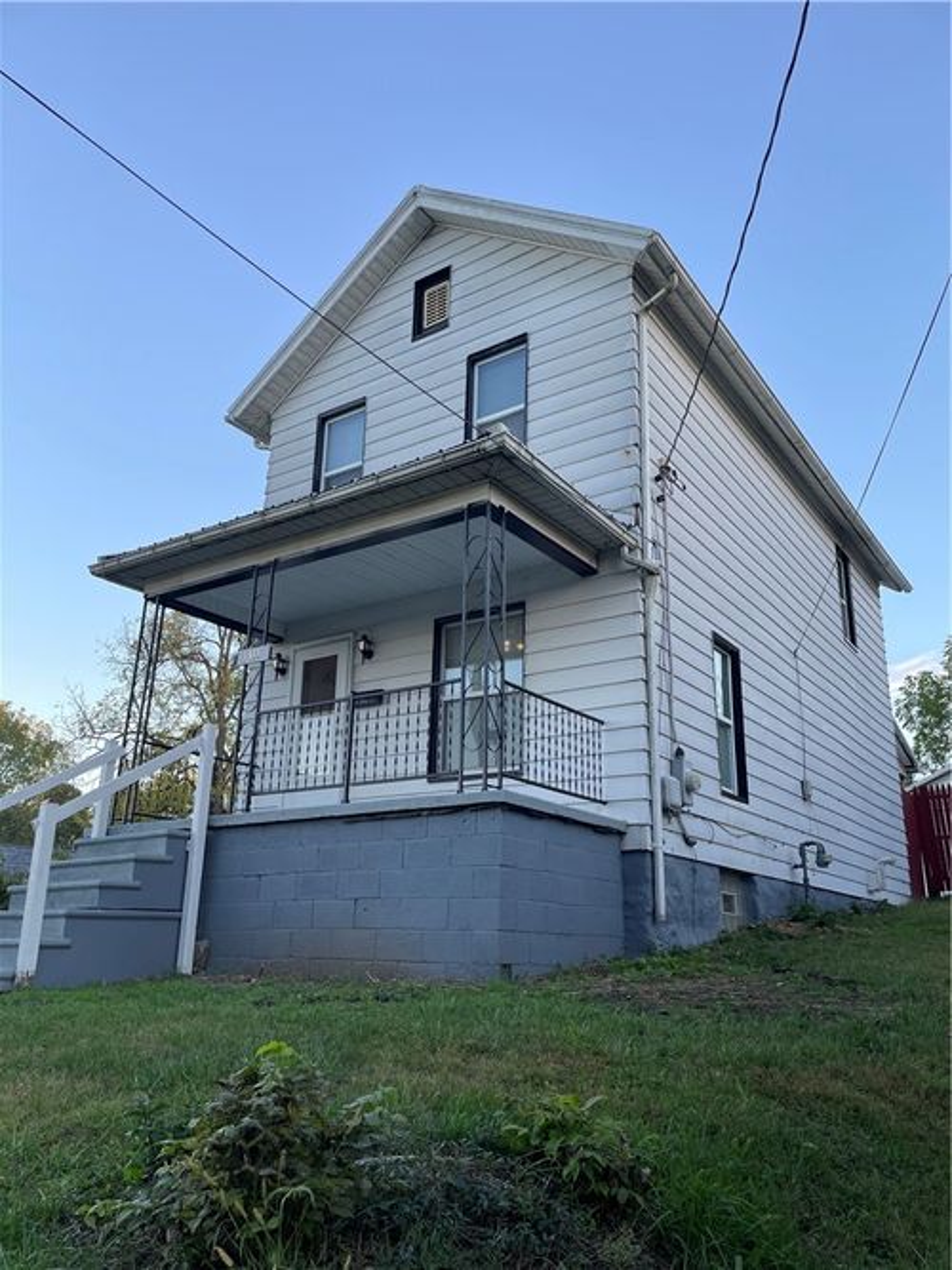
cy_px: 635
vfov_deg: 67.3
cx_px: 476
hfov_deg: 53.0
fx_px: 954
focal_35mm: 26
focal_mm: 4.2
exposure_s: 1/262
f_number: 1.6
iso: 32
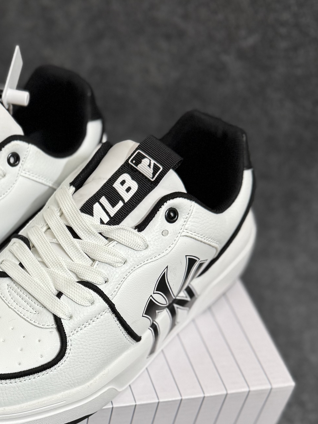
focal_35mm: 53
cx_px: 18
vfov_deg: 35.4
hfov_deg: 26.4
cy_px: 316
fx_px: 649
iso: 250
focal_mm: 6.76
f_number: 1.78
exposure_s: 1/50
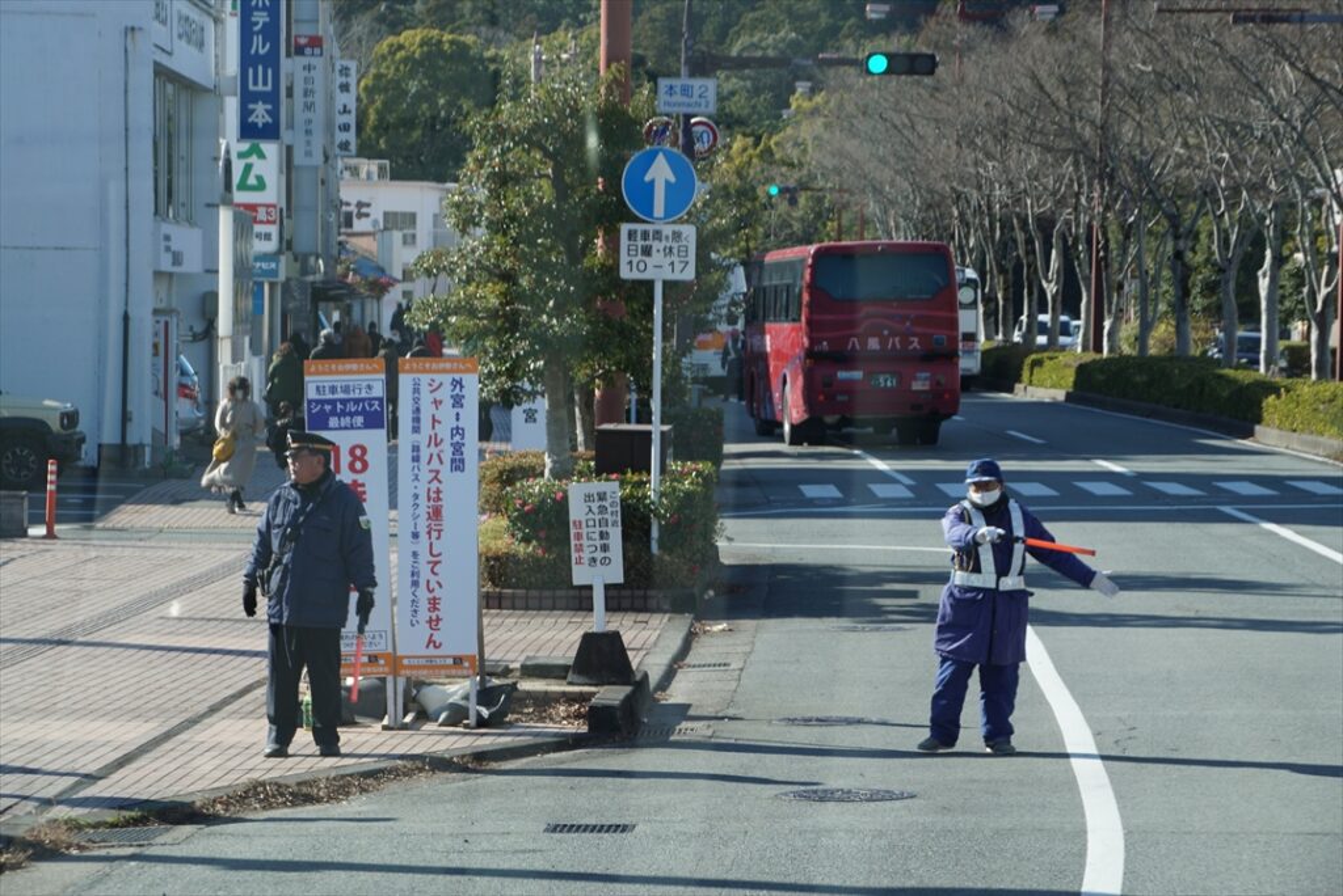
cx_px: 672
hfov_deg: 13.7
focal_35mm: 150
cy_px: 448
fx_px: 5599
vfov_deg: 9.2
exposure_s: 1/50
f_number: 13
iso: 100
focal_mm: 100
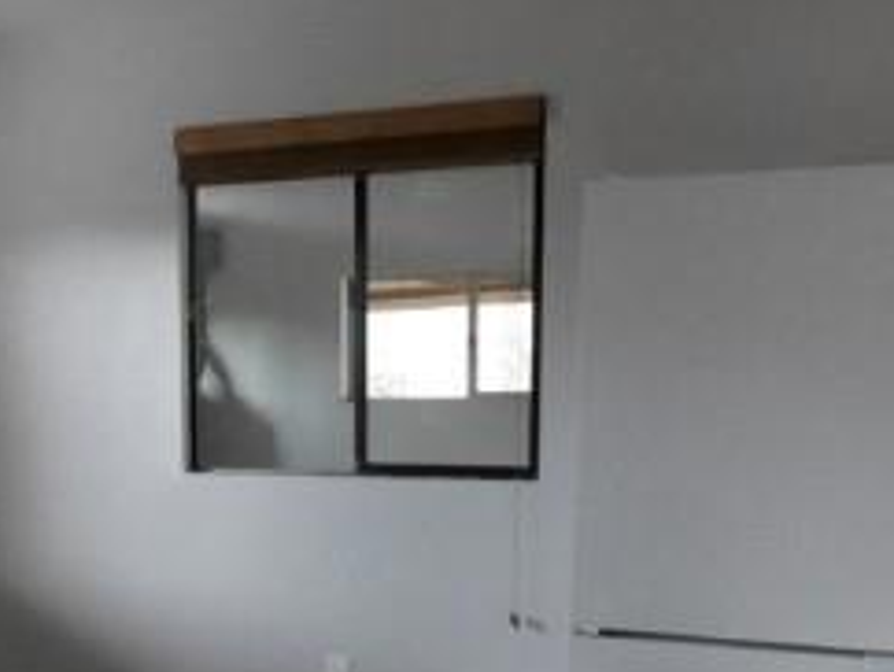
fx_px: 957
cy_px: 580
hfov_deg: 48.9
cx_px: 273
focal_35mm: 37
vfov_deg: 36.7
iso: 4000
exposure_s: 1/125
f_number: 4
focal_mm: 7
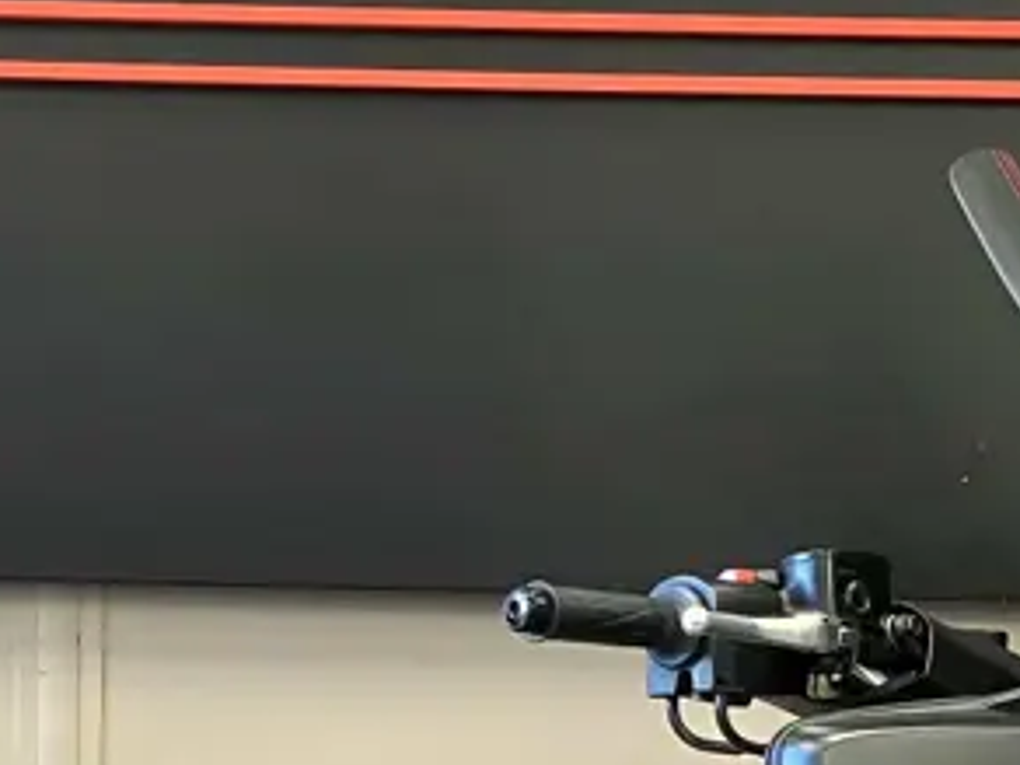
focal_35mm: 115
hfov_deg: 17.1
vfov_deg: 12.5
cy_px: 1010
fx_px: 3389
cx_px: 465
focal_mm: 3.99
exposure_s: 1/60
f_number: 1.8
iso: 250
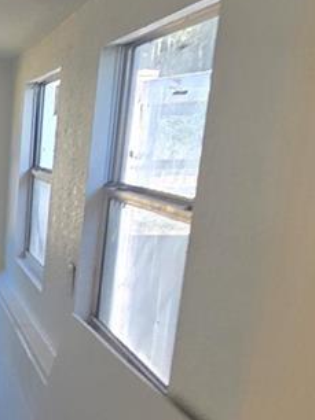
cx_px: -187
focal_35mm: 51
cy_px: 343
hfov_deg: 22.2
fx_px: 620
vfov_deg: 36.1
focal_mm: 2.2
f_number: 2.2
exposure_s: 1/60
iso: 50
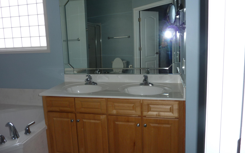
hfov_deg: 68.4
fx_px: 180
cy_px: 63
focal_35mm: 27
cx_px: 121
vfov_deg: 45.8
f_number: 3.3
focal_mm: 4.1
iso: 100
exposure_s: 1/30
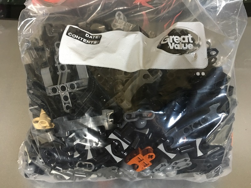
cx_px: 126
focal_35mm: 29
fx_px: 210
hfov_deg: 61.7
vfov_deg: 48.2
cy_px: 94
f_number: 2.2
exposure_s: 1/15
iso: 100
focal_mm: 4.15
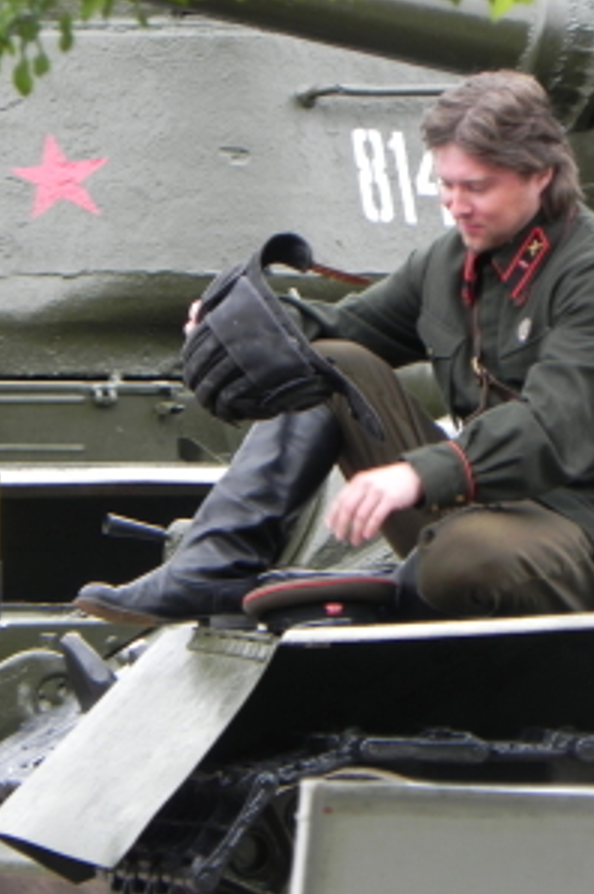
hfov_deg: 2.9
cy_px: 447
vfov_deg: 4.4
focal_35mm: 471
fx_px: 11684
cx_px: 357
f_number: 5
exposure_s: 1/125
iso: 199
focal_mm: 59.9
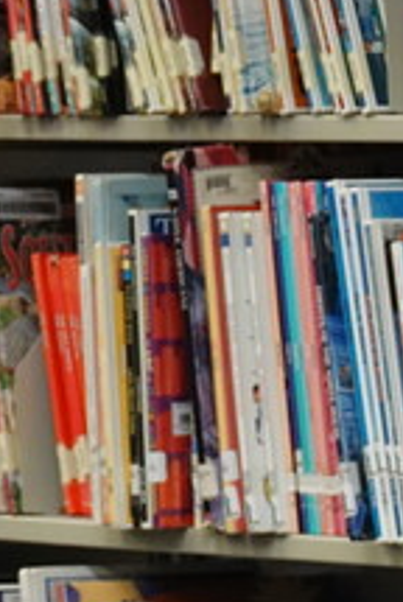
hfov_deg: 2.6
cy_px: 1263
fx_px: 8837
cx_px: 852
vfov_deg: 3.9
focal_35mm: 528
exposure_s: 1/60
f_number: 4
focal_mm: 40.73
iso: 800
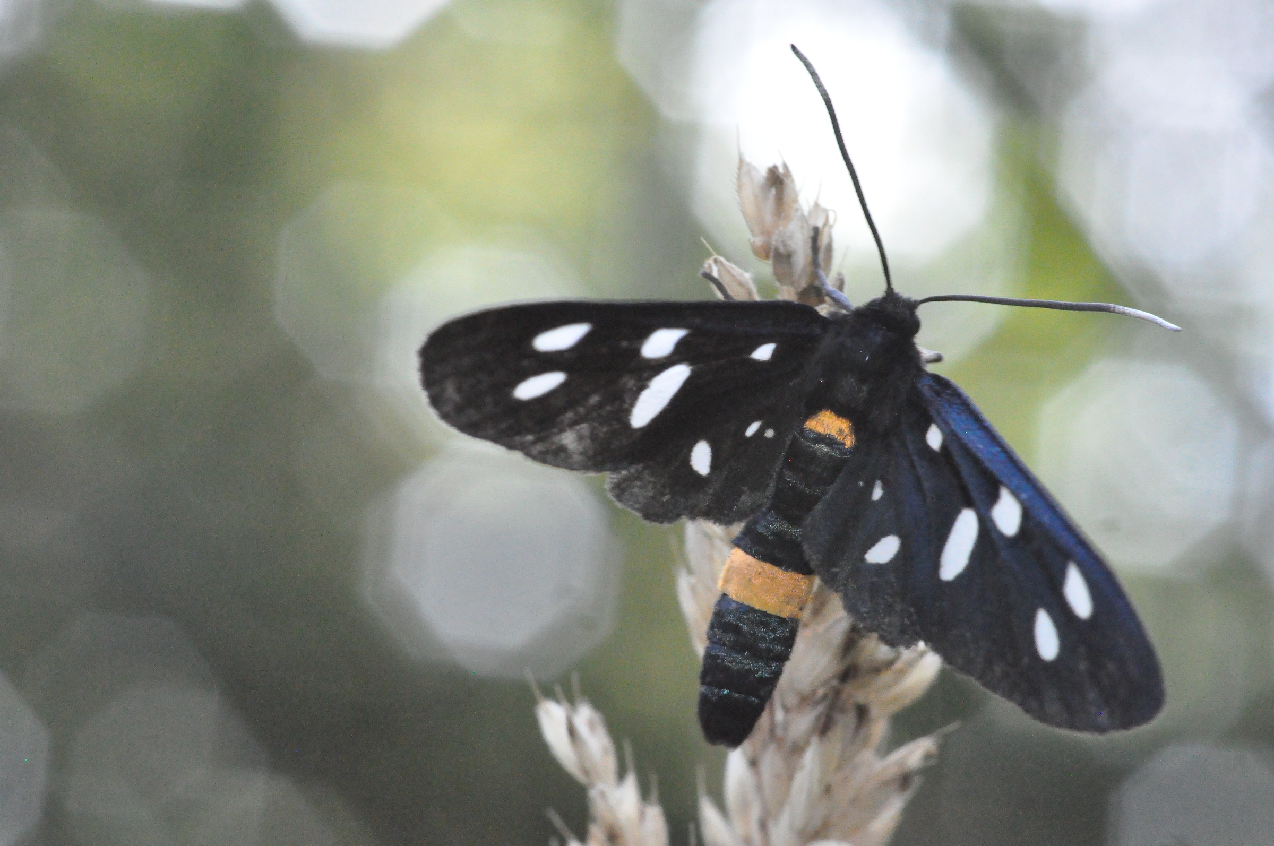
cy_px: 423
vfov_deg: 8.7
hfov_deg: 13.1
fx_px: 5567
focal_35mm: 158
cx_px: 637
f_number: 16
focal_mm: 105
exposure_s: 1/160
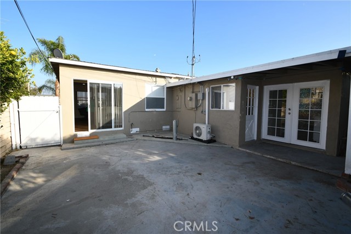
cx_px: 176
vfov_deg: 77.4
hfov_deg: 100.4
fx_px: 146
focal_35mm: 15
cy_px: 117
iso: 100
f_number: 7.1
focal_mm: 10
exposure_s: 1/200
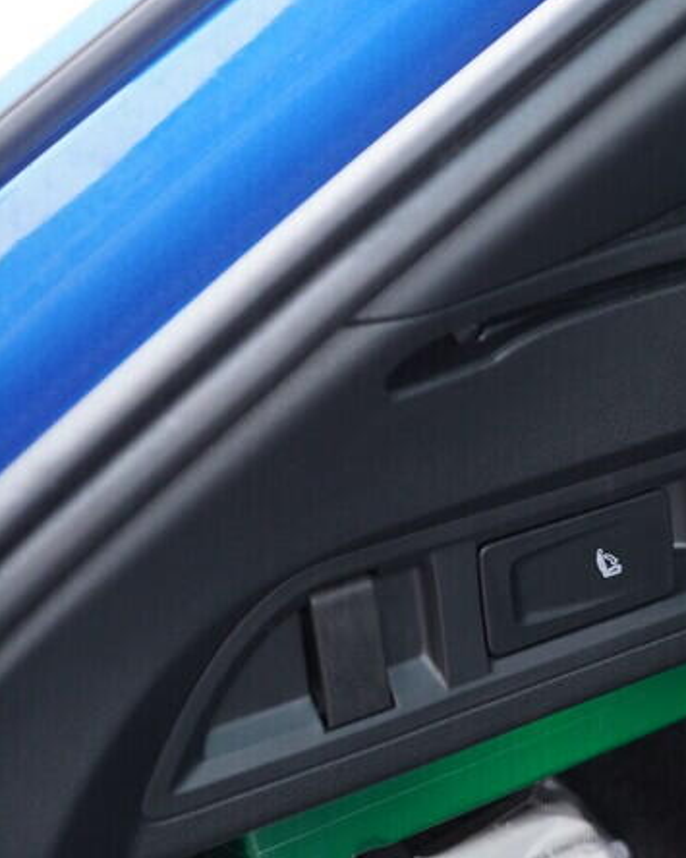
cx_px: 831
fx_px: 1980
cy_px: 451
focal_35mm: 78
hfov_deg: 18.6
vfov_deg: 24.4
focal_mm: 24
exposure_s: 1/40
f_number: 2.8
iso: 500
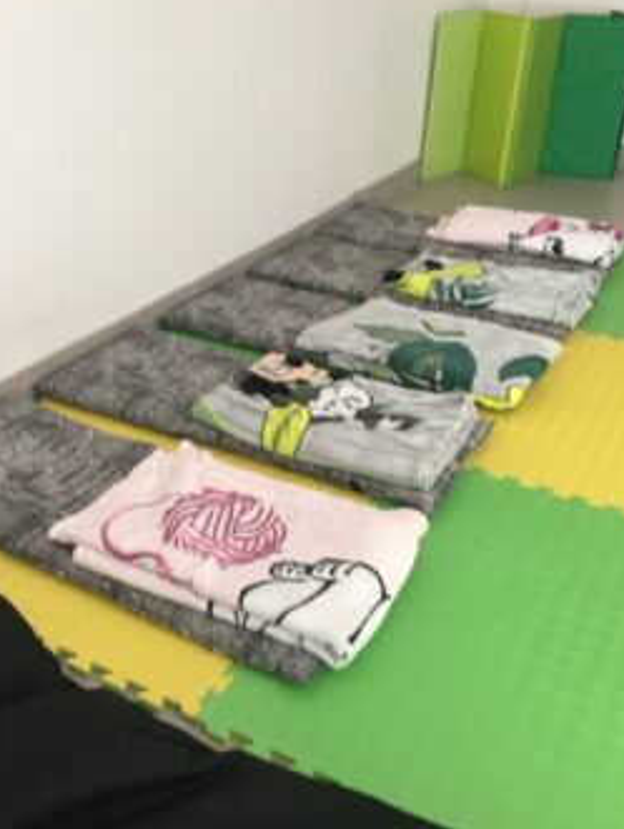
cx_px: 268
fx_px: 840
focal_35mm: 35
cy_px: 471
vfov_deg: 52.4
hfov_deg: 40.7
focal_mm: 4.15
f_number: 2.2
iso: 100
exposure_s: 1/33
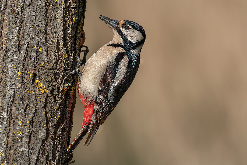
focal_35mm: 565
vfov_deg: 2.4
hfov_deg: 3.6
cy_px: 82
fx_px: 3876
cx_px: 124
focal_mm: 565
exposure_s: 1/1000
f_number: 8
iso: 320
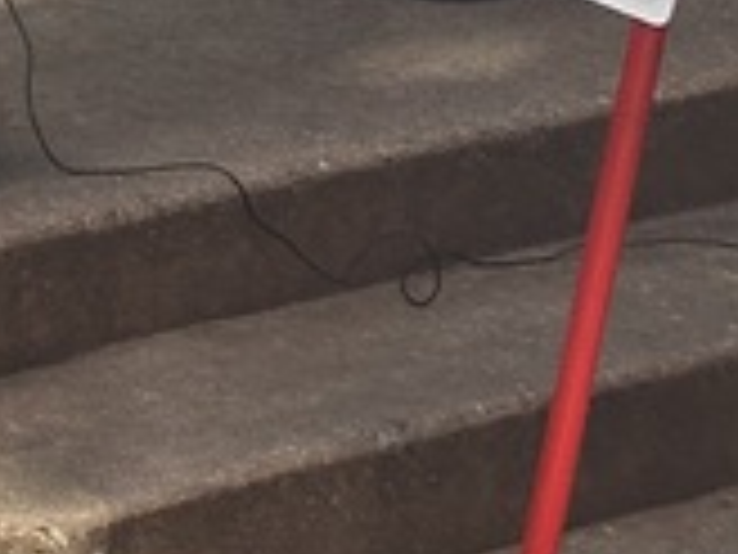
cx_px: -675
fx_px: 6396
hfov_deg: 6.4
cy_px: -811
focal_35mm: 300
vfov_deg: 4.8
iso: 64
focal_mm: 6.86
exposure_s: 1/1721
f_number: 1.78
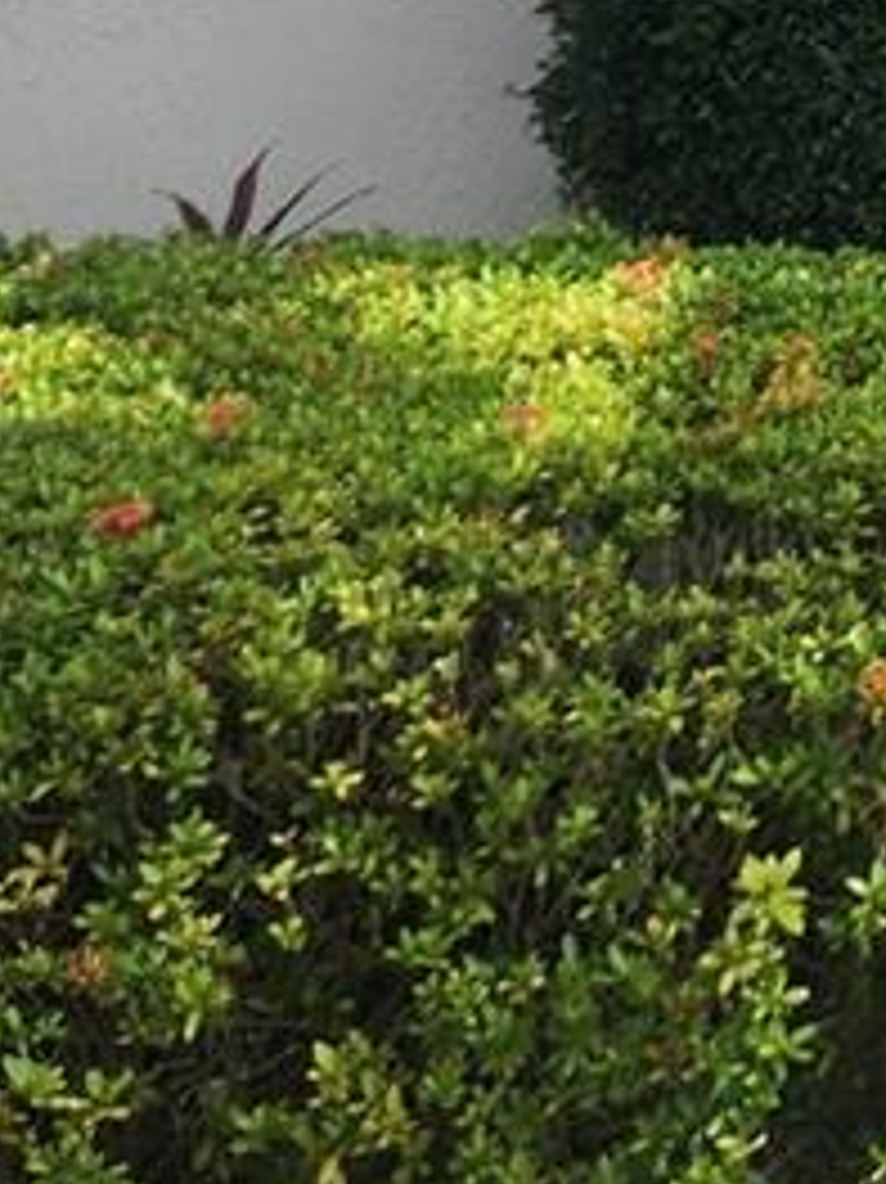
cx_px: 1803
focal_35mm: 105
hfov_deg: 12.3
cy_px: -423
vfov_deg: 17.4
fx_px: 3586
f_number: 1.8
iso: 12
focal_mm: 6.4
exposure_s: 1/501
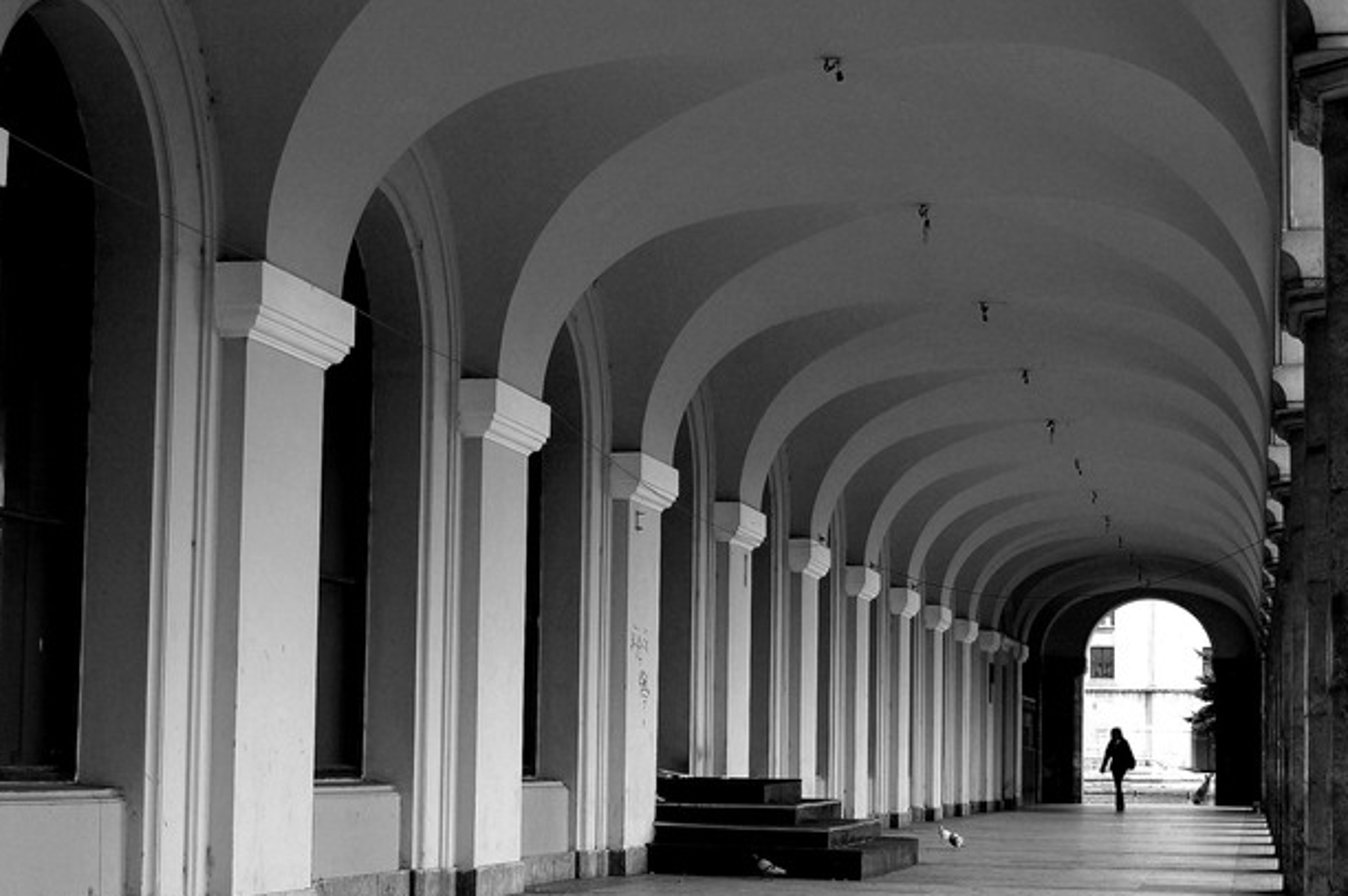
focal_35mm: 69
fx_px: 2569
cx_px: 548
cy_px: 526
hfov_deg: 29.3
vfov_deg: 19.8
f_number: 4
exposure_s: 1/400
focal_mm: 35
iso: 200
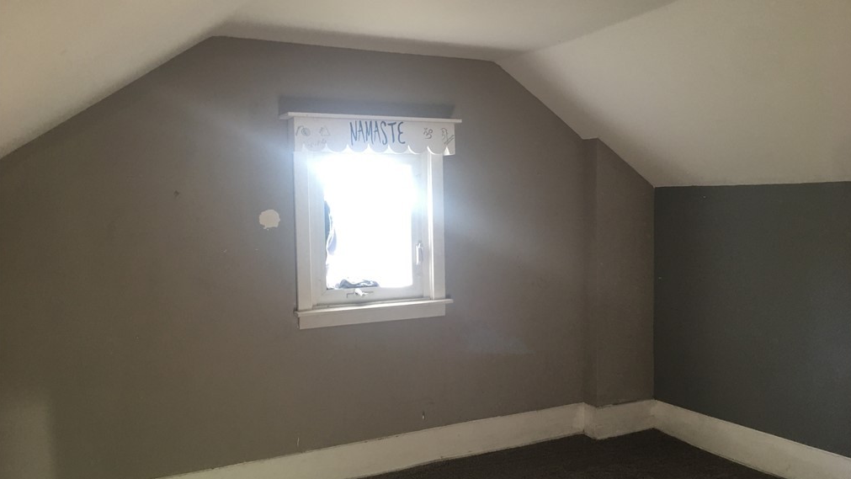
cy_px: 269
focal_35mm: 32
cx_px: 428
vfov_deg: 36.6
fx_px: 722
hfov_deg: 61.0
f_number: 2.2
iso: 40
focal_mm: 4.15
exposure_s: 1/15
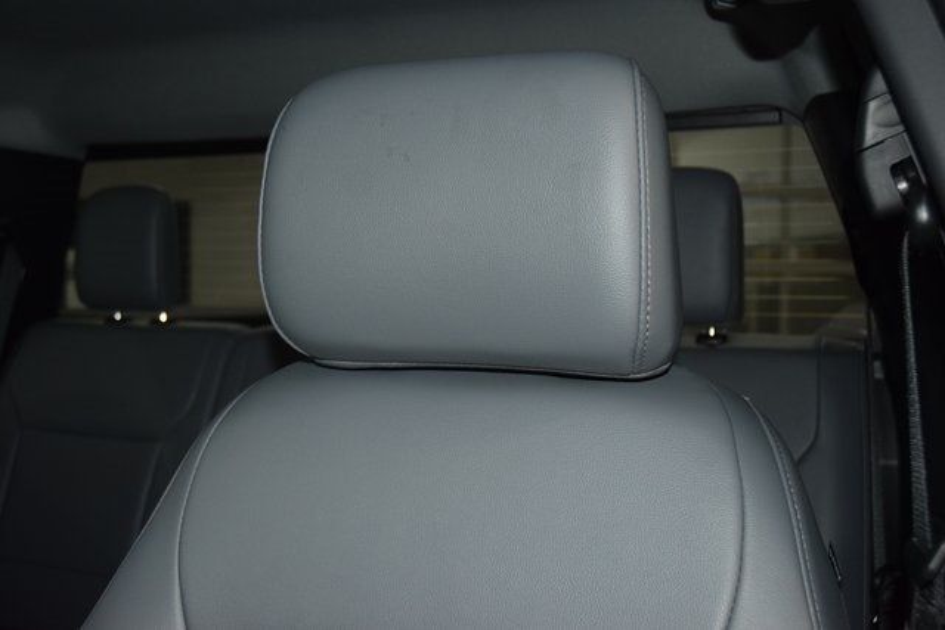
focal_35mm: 38
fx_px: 985
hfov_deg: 51.3
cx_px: 472
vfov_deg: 35.5
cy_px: 315
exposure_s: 1/125
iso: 1400
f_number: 3.8
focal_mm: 25
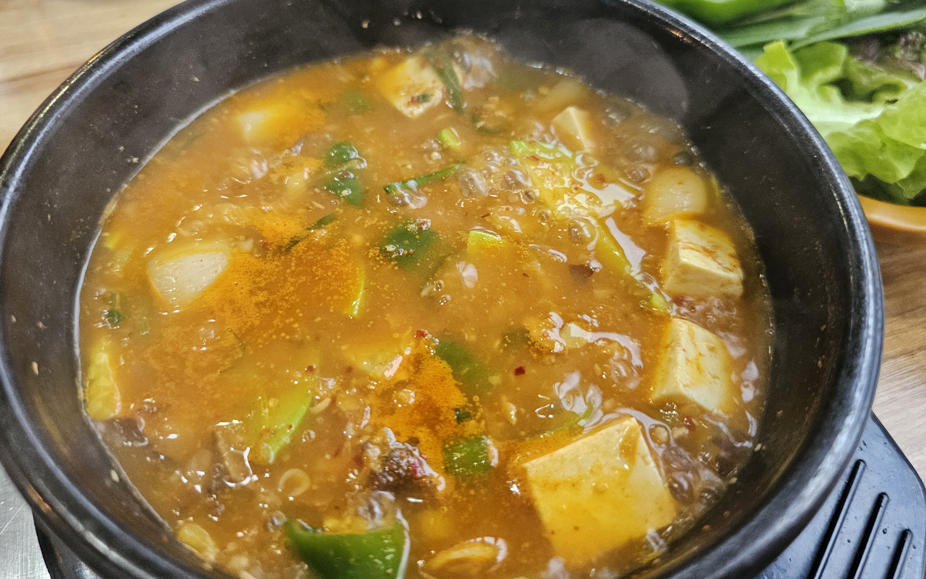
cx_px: 458
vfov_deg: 49.0
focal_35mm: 25
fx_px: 631
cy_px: 239
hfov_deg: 72.5
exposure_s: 1/120
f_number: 1.7
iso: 800
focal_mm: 6.3
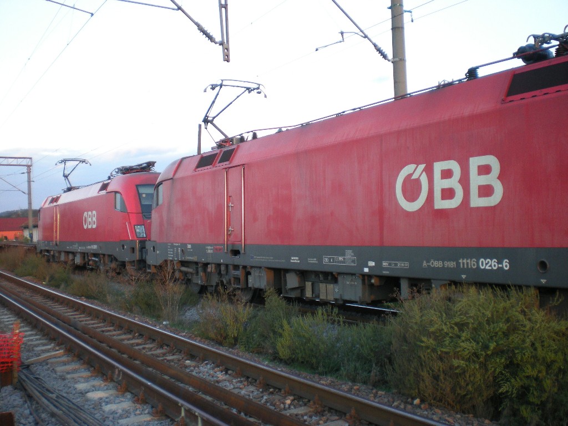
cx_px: 284
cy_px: 213
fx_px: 624
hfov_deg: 49.0
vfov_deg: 37.7
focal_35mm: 38
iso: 121
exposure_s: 1/63.3
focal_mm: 6.3
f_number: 3.1
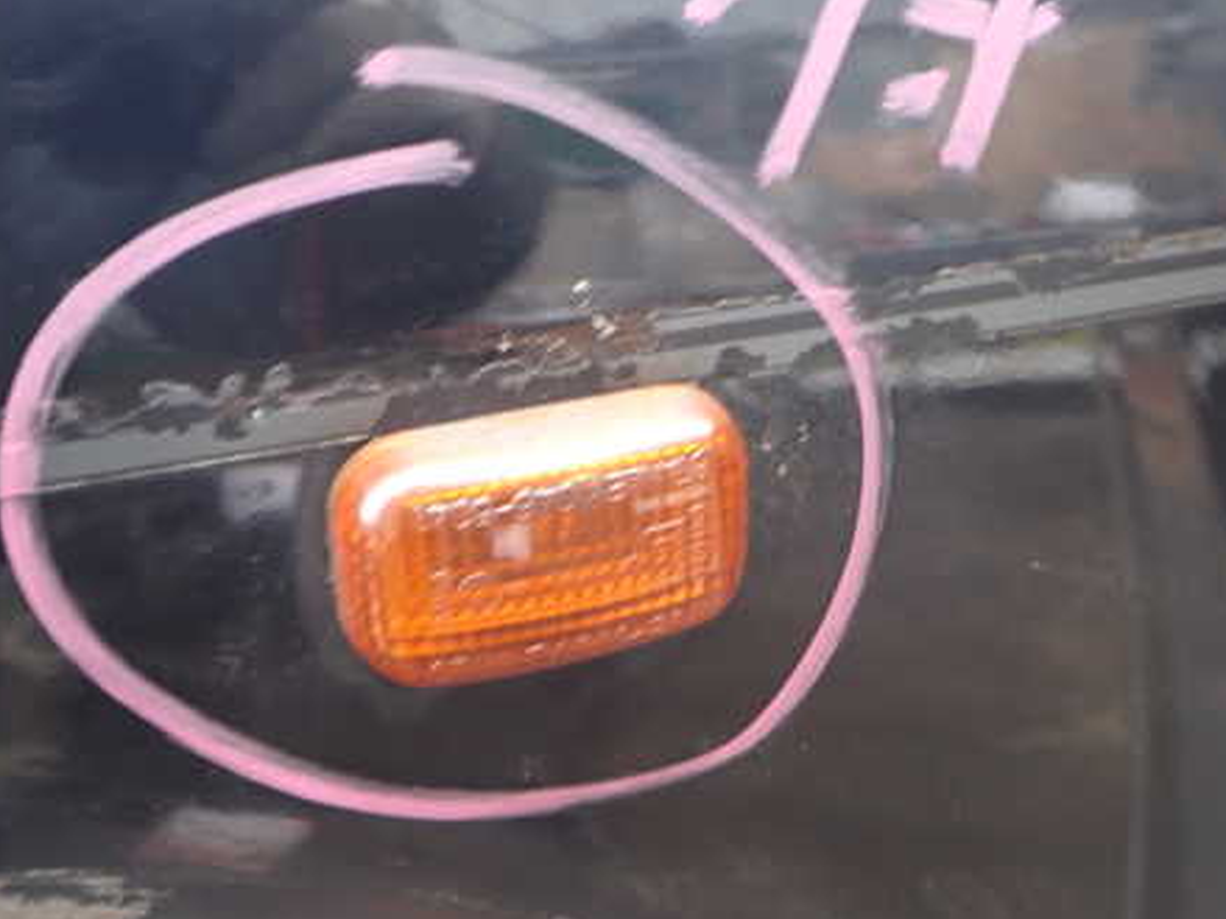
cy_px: 377
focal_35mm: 41
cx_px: 536
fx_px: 1452
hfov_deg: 45.7
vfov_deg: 35.0
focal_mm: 5.4
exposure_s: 1/30
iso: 200
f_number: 2.3
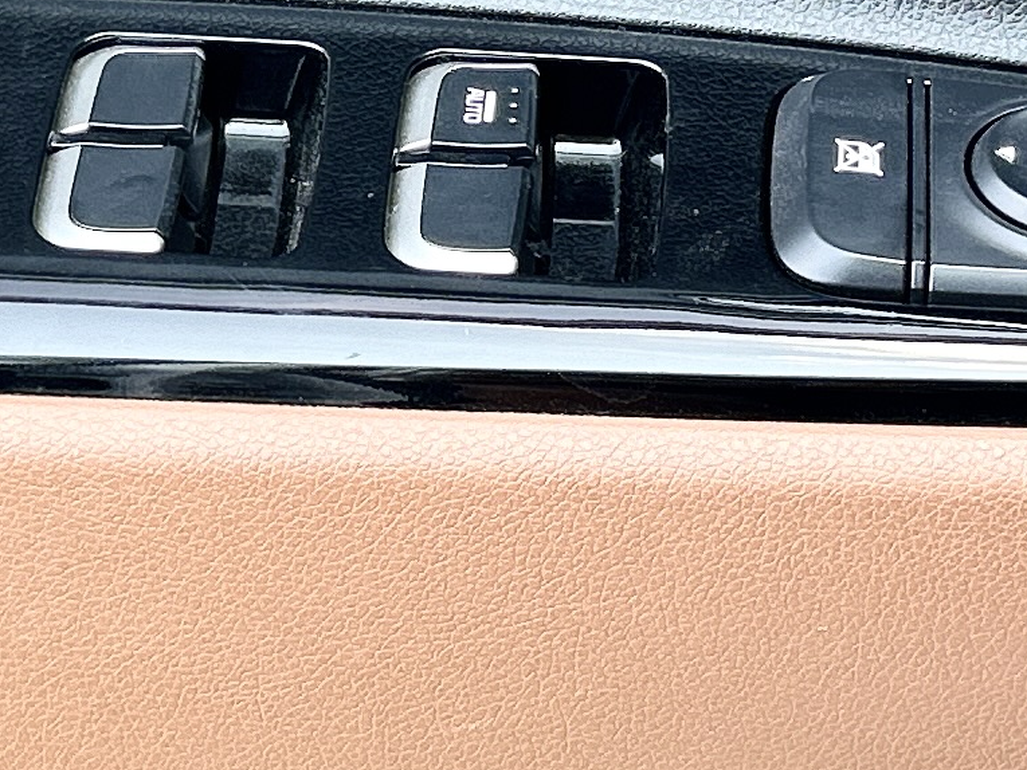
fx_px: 4065
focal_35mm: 137
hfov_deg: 14.4
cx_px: 422
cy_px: 216
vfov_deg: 10.8
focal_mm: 5.7
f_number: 1.5
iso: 50
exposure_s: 1/124
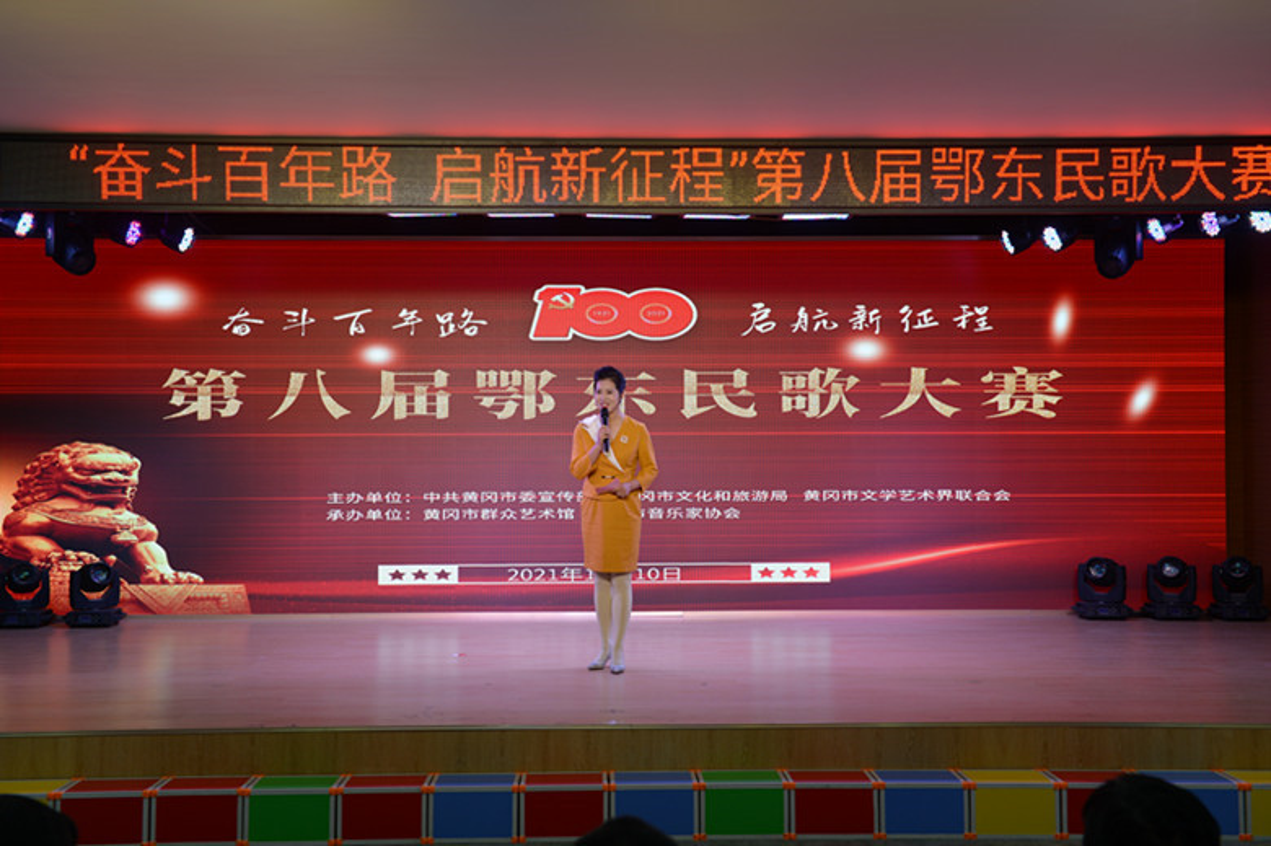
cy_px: 423
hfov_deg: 44.5
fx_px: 1552
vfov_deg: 30.5
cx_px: 636
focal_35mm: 44
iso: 320
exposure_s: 1/80
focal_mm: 44
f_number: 5.6
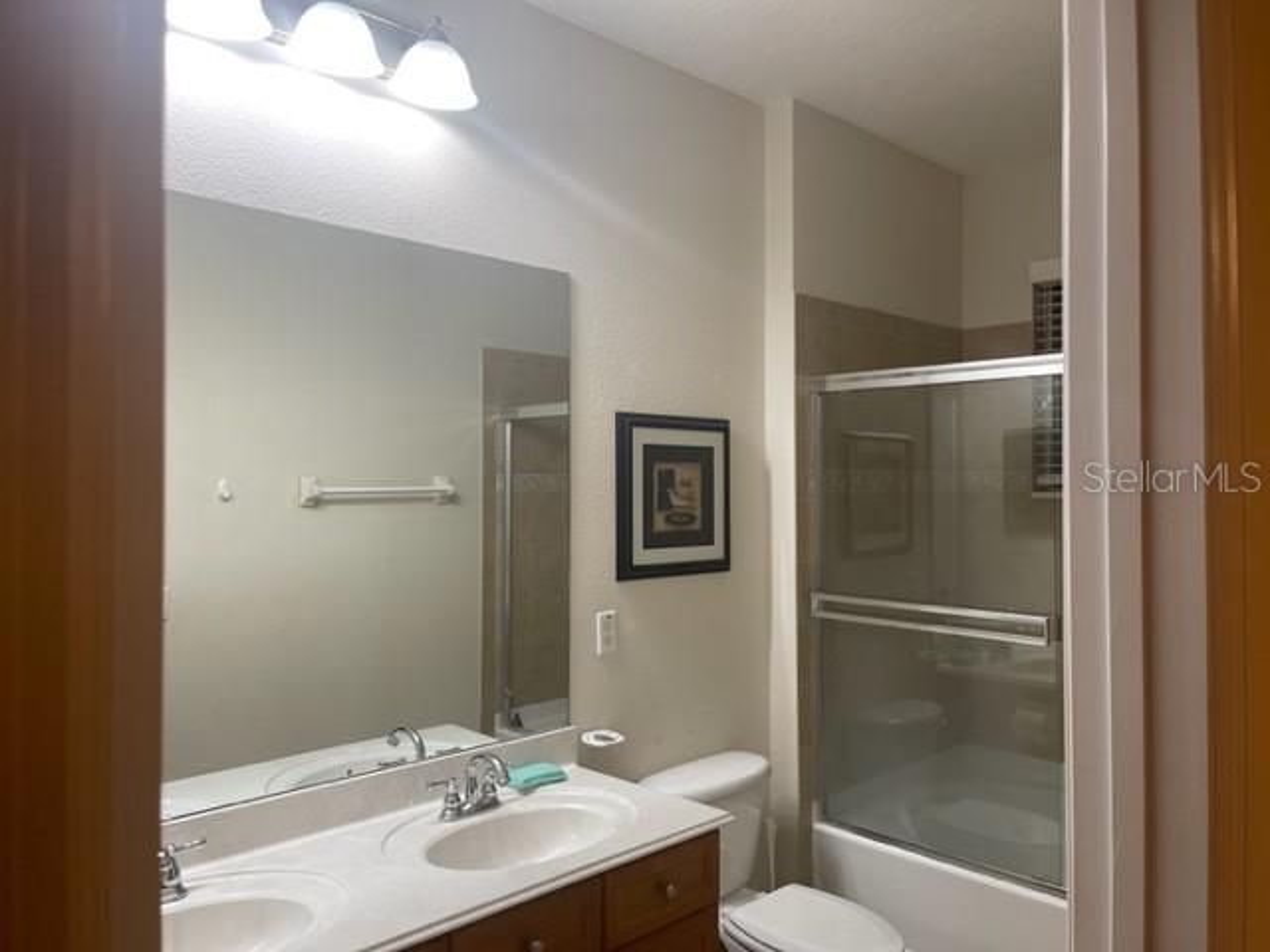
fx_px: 954
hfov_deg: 67.3
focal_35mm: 26
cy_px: 476
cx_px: 635
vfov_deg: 53.1
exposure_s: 1/120
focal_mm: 5.1
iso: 125
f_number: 1.6
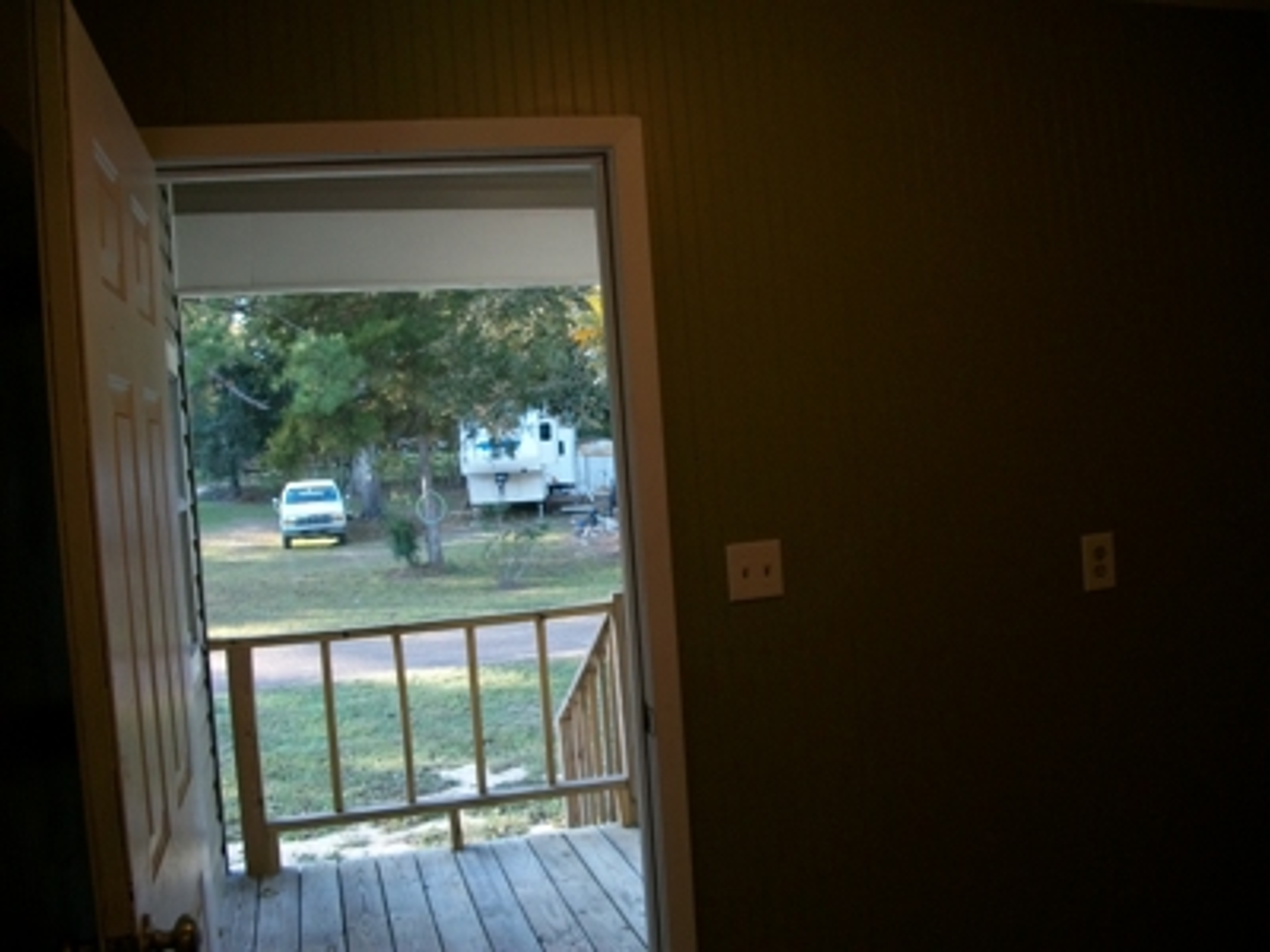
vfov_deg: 44.2
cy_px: 476
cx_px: 635
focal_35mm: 32
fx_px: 1174
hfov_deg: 56.8
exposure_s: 1/40
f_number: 2.9
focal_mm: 5.7
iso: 80
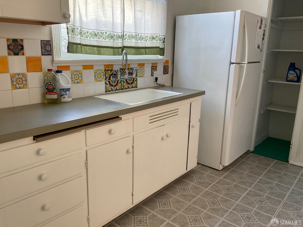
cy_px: 114
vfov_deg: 48.2
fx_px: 254
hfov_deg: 61.7
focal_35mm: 29
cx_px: 152
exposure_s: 1/60
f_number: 1.8
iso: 80
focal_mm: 3
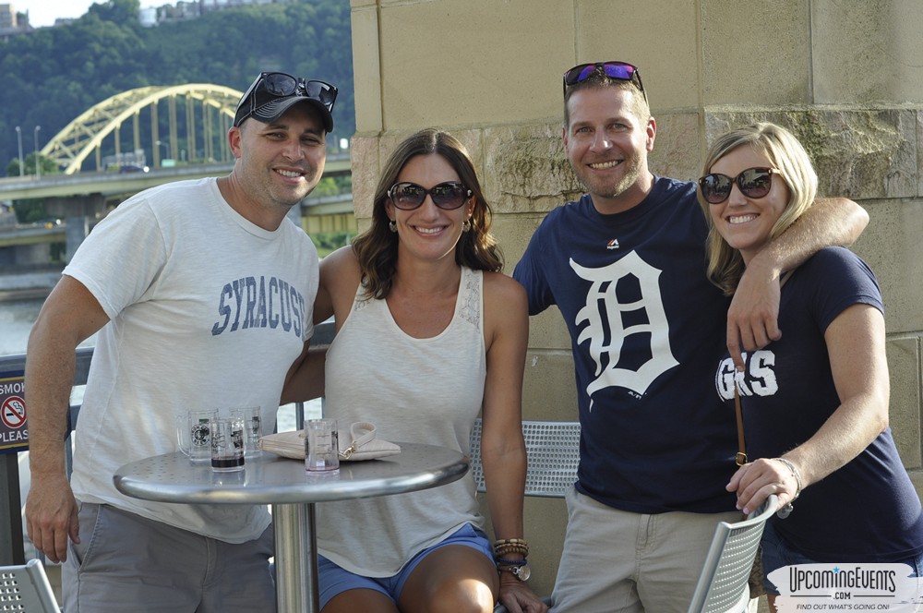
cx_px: 462
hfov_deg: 27.0
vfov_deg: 18.1
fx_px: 1920
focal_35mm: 75
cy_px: 306
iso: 200
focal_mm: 50
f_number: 6.3
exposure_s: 1/160
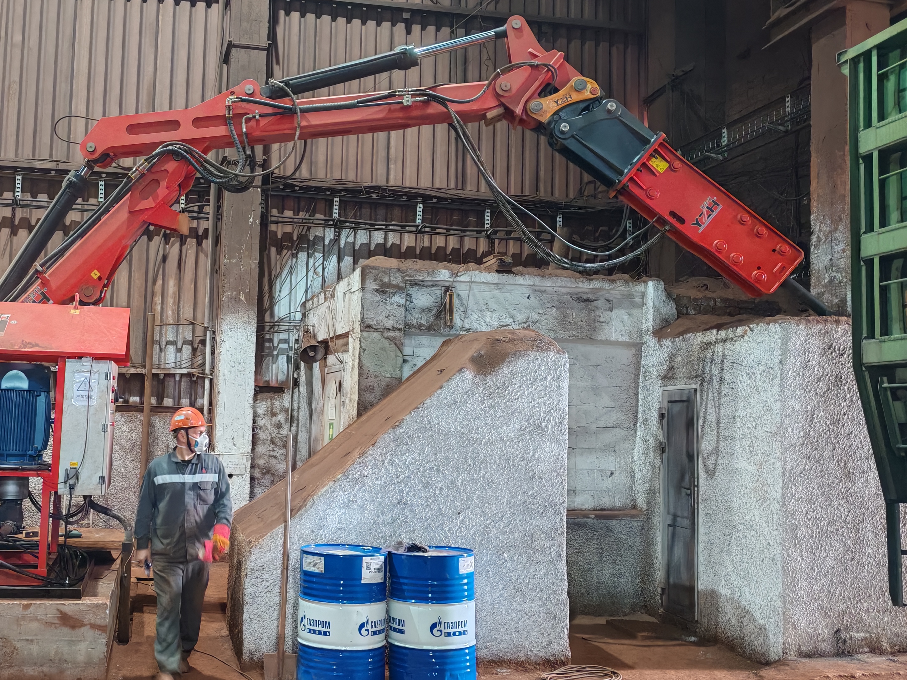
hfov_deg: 48.2
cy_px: 327
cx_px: 305
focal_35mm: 38
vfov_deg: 37.7
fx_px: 996
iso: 1000
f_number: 1.95
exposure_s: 1/20
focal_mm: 5.52
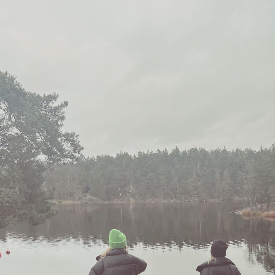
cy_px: 268
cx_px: 204
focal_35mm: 50
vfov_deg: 31.7
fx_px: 449
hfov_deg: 33.4
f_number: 1.5
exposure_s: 1/302
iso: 50
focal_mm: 5.7
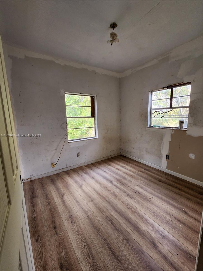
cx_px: 102
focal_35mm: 13
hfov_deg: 89.9
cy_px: 136
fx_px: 102
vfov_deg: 106.2
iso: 125
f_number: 2.2
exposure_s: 1/60
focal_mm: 2.2
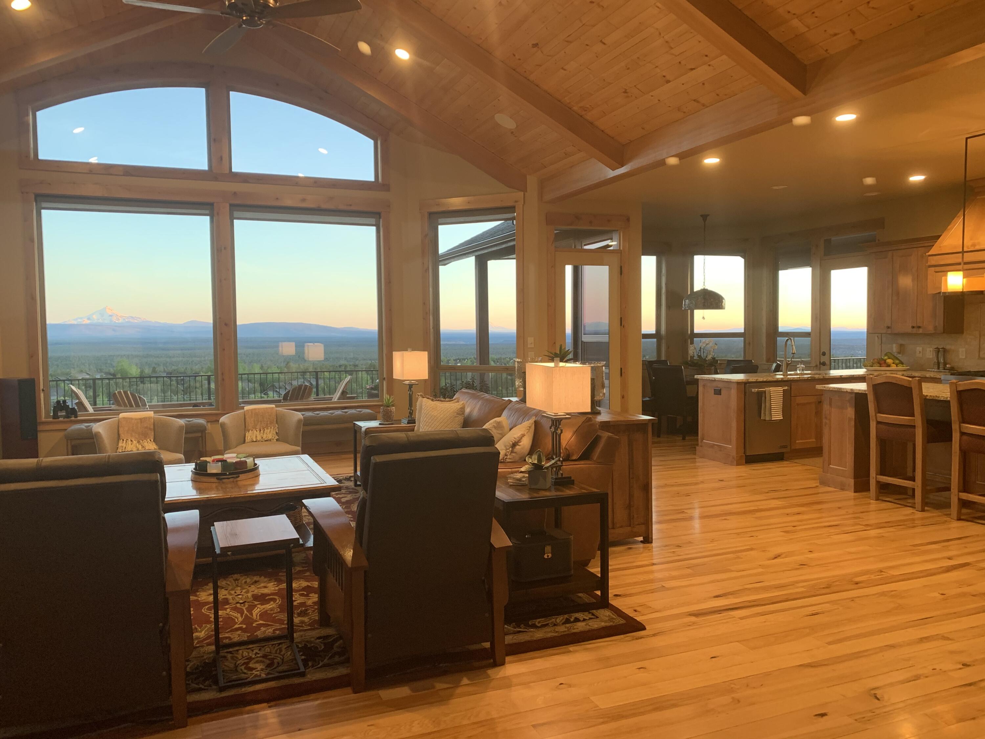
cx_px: 492
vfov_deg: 53.1
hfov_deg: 67.3
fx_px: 740
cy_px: 370
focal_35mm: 26
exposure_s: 1/60
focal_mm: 4.25
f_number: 1.8
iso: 125
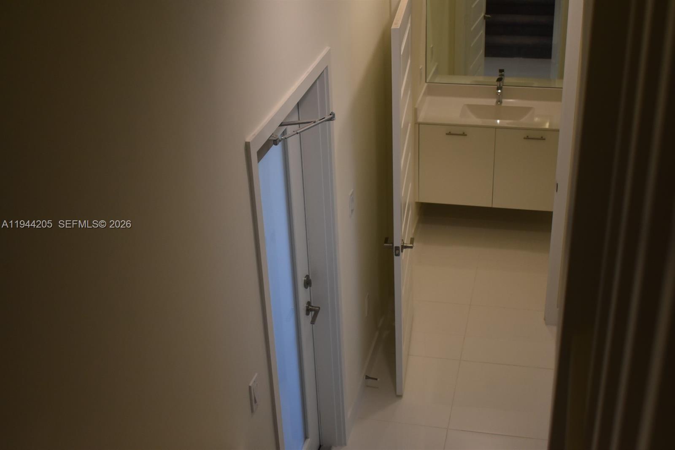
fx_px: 844
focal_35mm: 45
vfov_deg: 29.9
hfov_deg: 43.6
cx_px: 338
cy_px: 225
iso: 800
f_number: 4.2
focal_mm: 30
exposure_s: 1/200
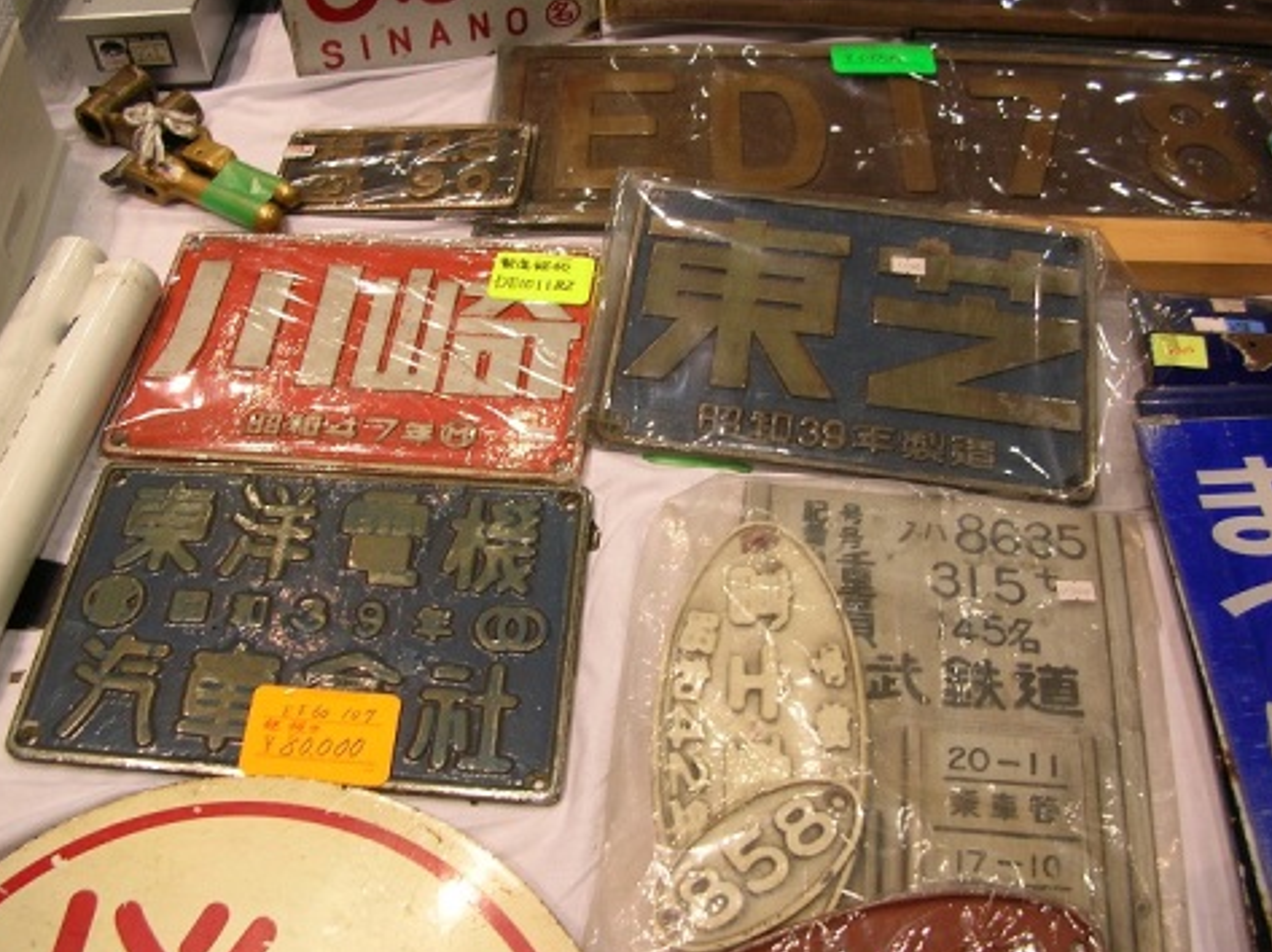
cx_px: 637
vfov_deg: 38.6
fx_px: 1359
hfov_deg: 50.2
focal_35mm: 37
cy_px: 460
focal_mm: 5.8
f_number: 2.8
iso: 50
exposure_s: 1/24.2
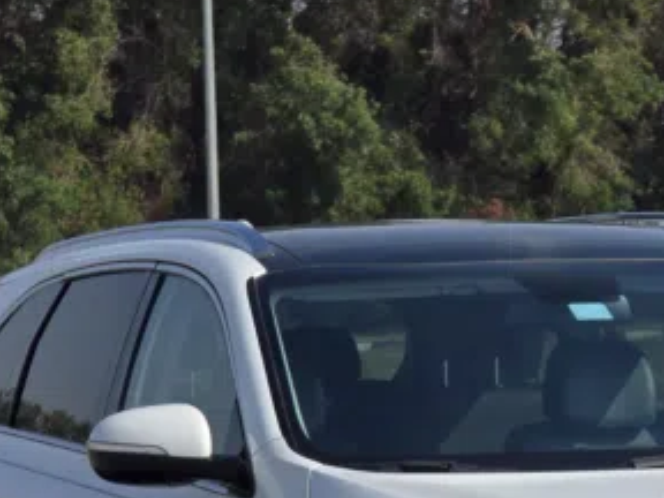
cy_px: 535
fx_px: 4911
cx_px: 579
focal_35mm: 256
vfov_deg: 5.8
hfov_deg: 7.7
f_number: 3.4
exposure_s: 1/1925
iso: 64
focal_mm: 18.6
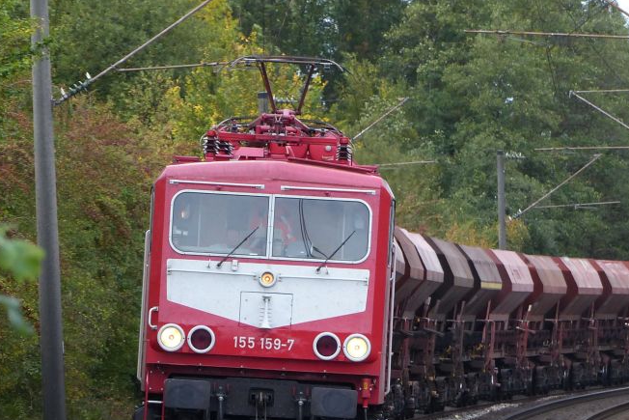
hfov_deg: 4.6
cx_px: 381
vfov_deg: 3.1
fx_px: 7759
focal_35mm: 444
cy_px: 216
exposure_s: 1/500
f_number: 2.8
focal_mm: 41.8
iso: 160
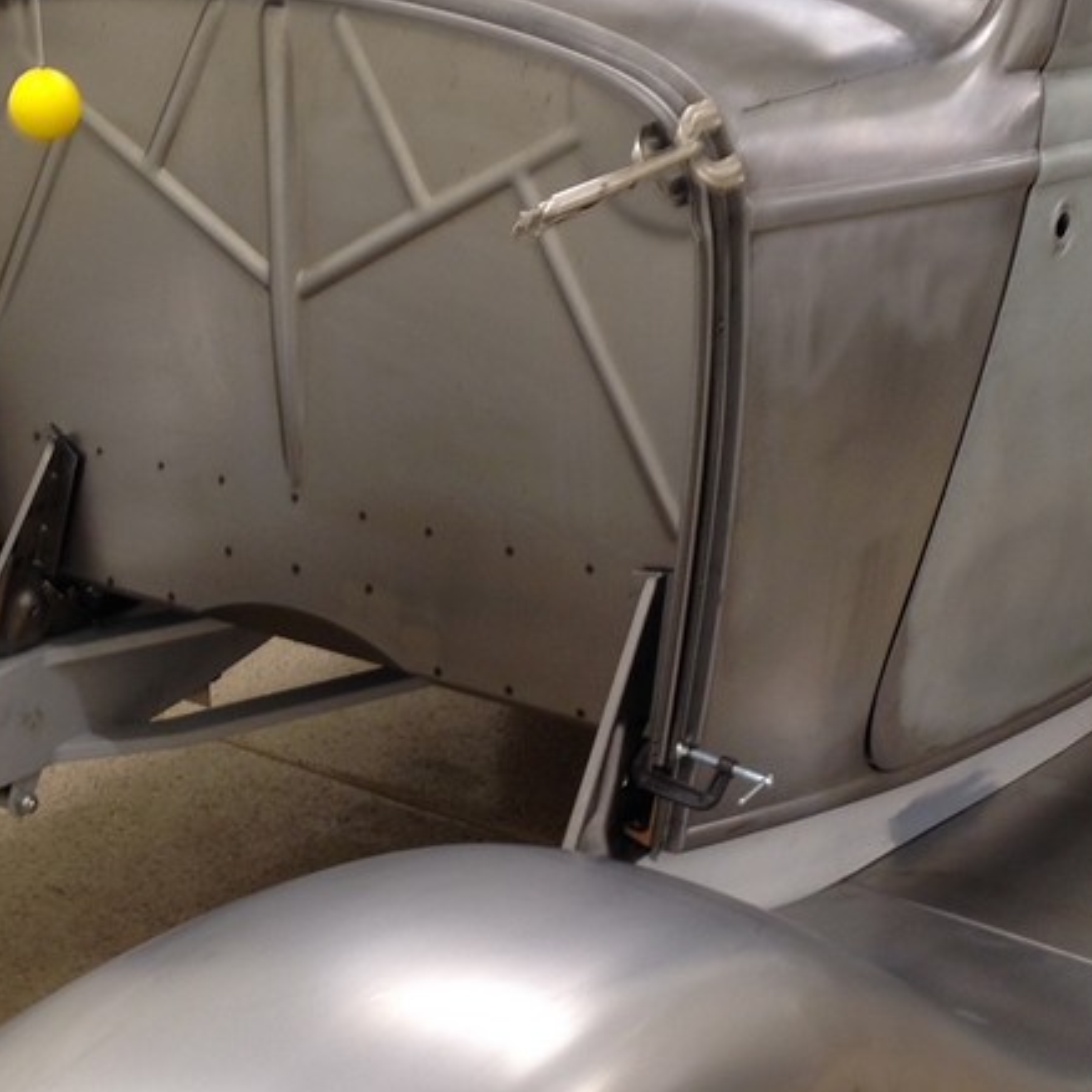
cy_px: 580
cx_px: 530
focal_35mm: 68
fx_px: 2427
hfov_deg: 25.4
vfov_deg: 25.4
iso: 50
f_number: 2.4
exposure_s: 1/20
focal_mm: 4.12
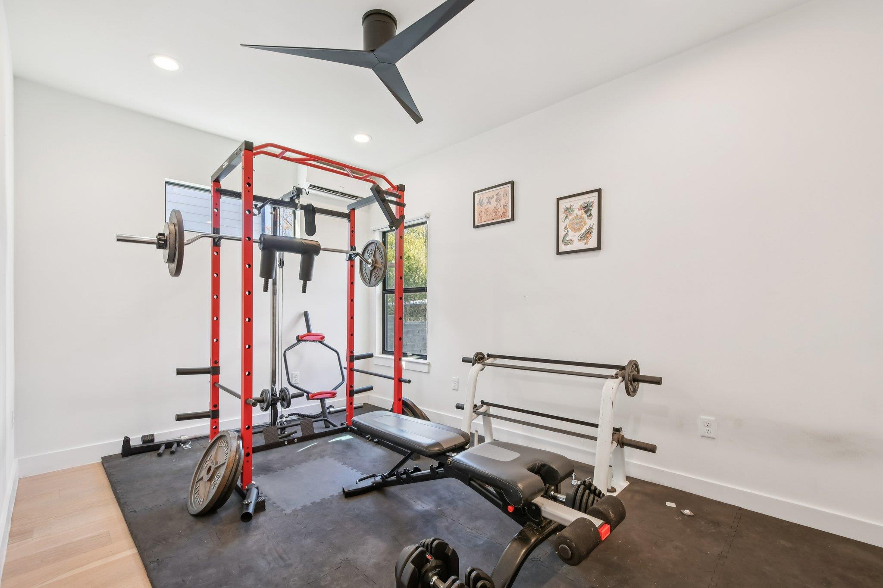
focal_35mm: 15
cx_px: 442
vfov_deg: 77.3
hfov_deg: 100.4
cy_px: 294
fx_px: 368
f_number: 8
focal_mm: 10
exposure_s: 1/25
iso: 400
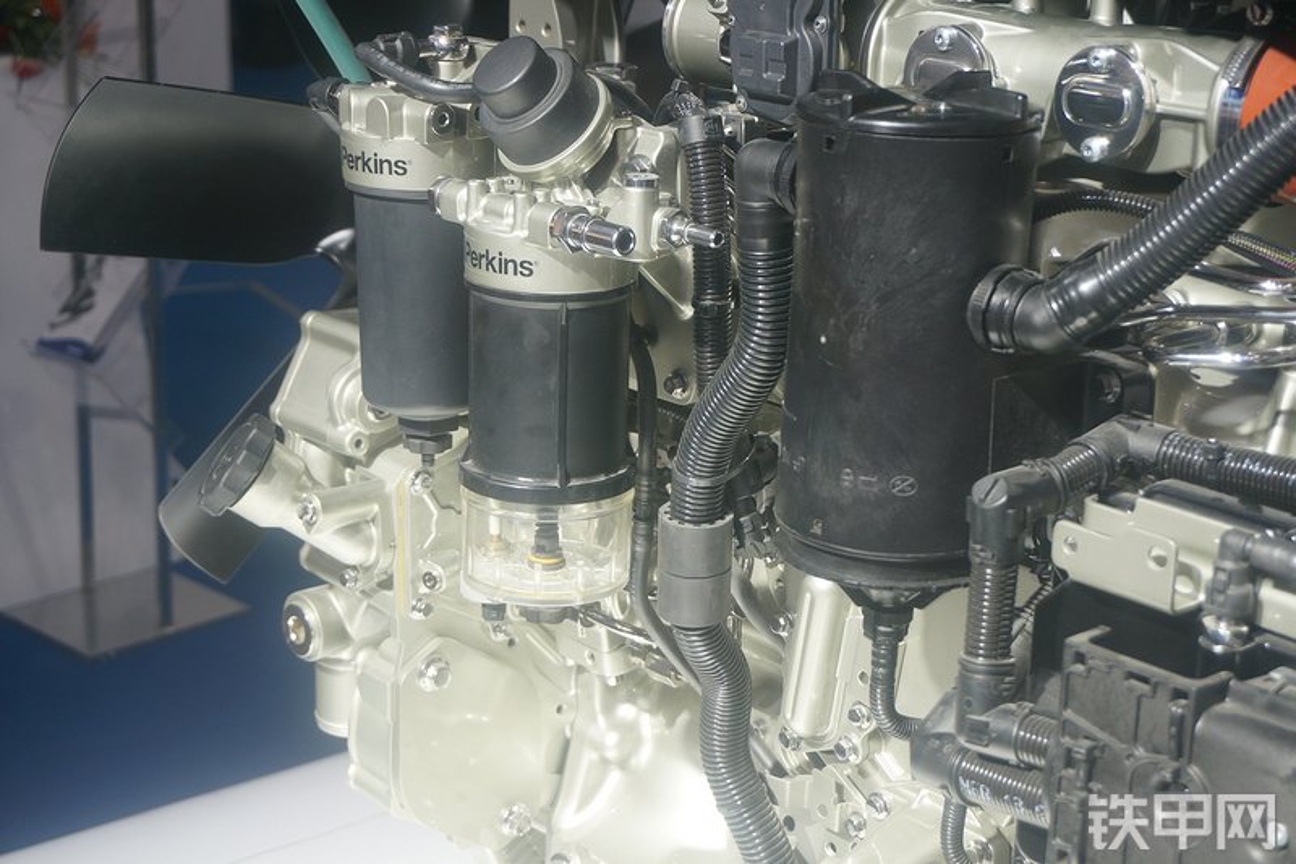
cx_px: 648
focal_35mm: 57
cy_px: 432
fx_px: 2051
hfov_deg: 35.1
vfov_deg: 23.8
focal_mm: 38
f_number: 5.6
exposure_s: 1/60
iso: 250
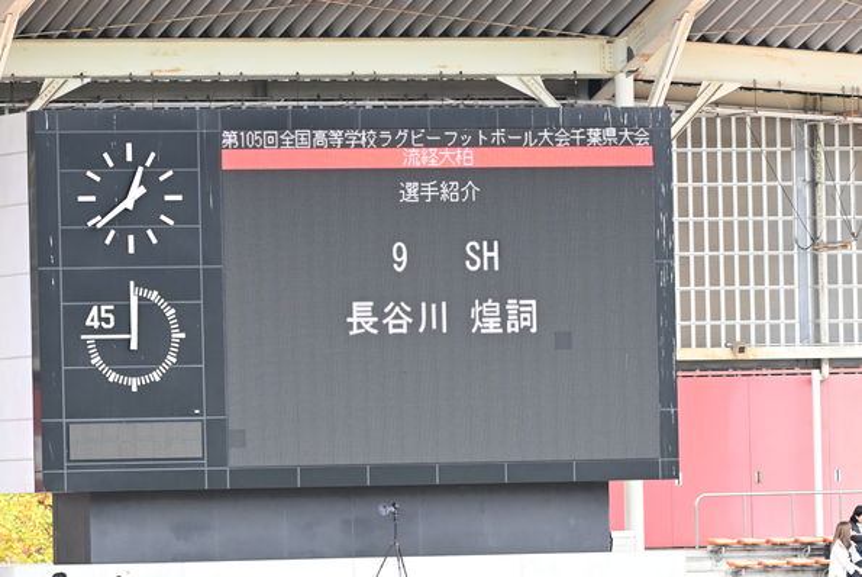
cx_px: 431
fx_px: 9347
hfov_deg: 5.3
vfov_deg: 3.5
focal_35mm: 390
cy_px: 288
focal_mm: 260
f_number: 5.6
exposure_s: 1/1250
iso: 4500
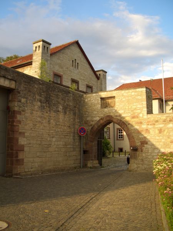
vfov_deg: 52.6
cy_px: 116
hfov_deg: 40.7
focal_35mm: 35
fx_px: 233
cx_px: 86
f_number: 2.6
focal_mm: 5.8
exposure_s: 1/250
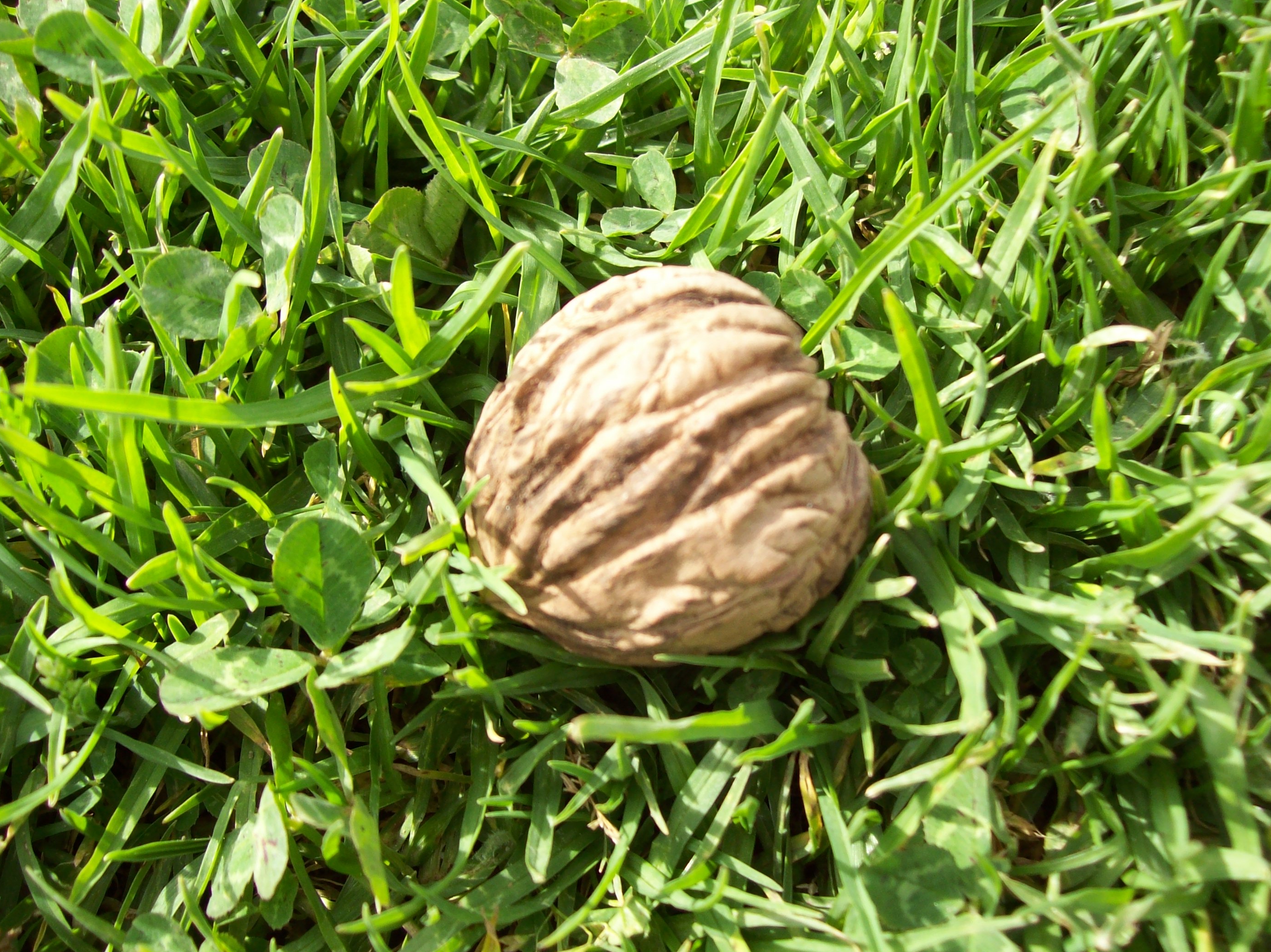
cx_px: 628
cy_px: 486
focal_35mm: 37
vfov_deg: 38.6
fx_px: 1358
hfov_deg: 50.2
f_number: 2.7
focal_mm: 6
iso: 80
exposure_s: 1/344
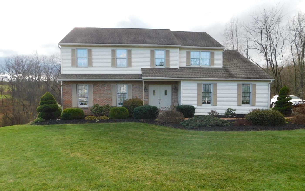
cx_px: 153
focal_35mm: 25
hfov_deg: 72.5
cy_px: 112
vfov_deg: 49.1
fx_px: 208
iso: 125
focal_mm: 4
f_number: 3
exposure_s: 1/400
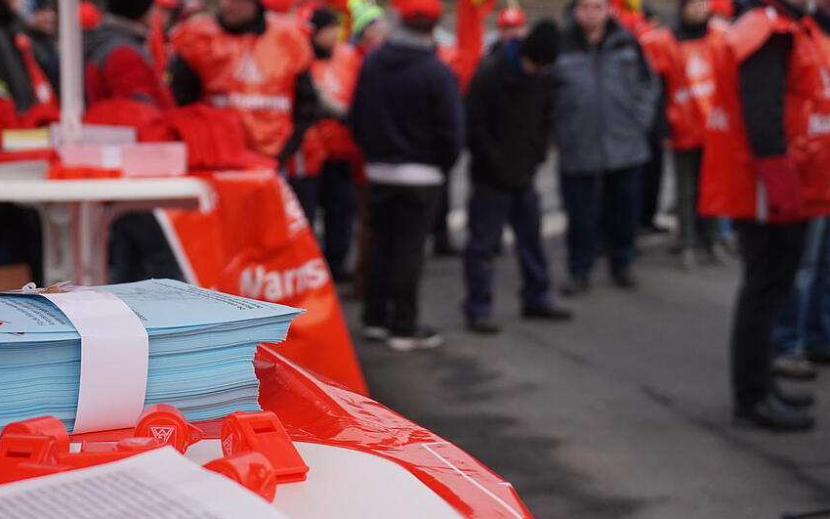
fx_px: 1493
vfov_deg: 19.7
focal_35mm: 66
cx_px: 375
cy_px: 239
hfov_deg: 31.1
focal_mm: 34
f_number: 5
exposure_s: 1/160
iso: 250
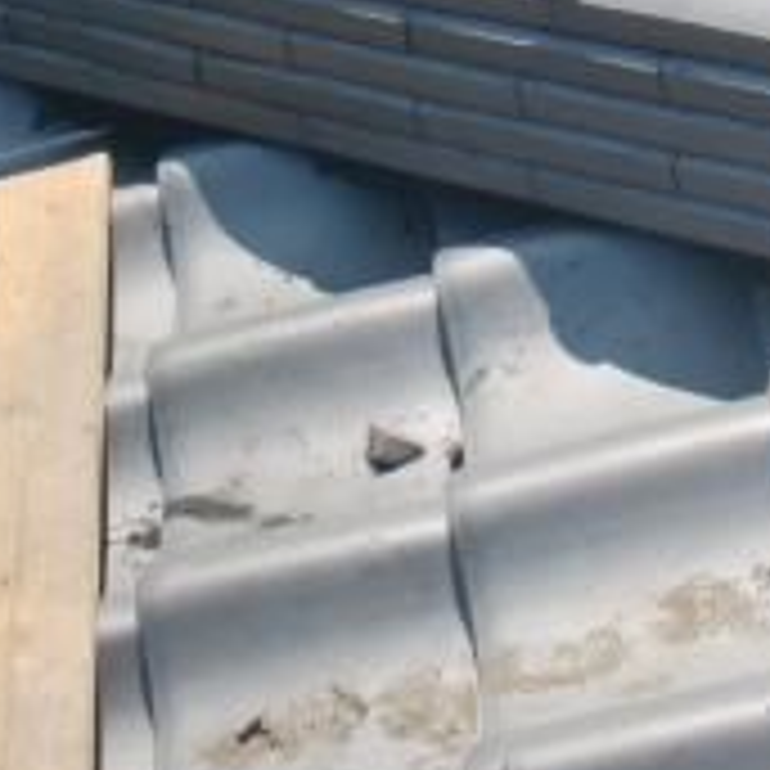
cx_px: 477
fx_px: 3171
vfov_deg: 13.7
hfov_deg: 13.8
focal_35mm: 126
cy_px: 45
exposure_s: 1/250
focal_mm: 6.66
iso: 64
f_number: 8.9
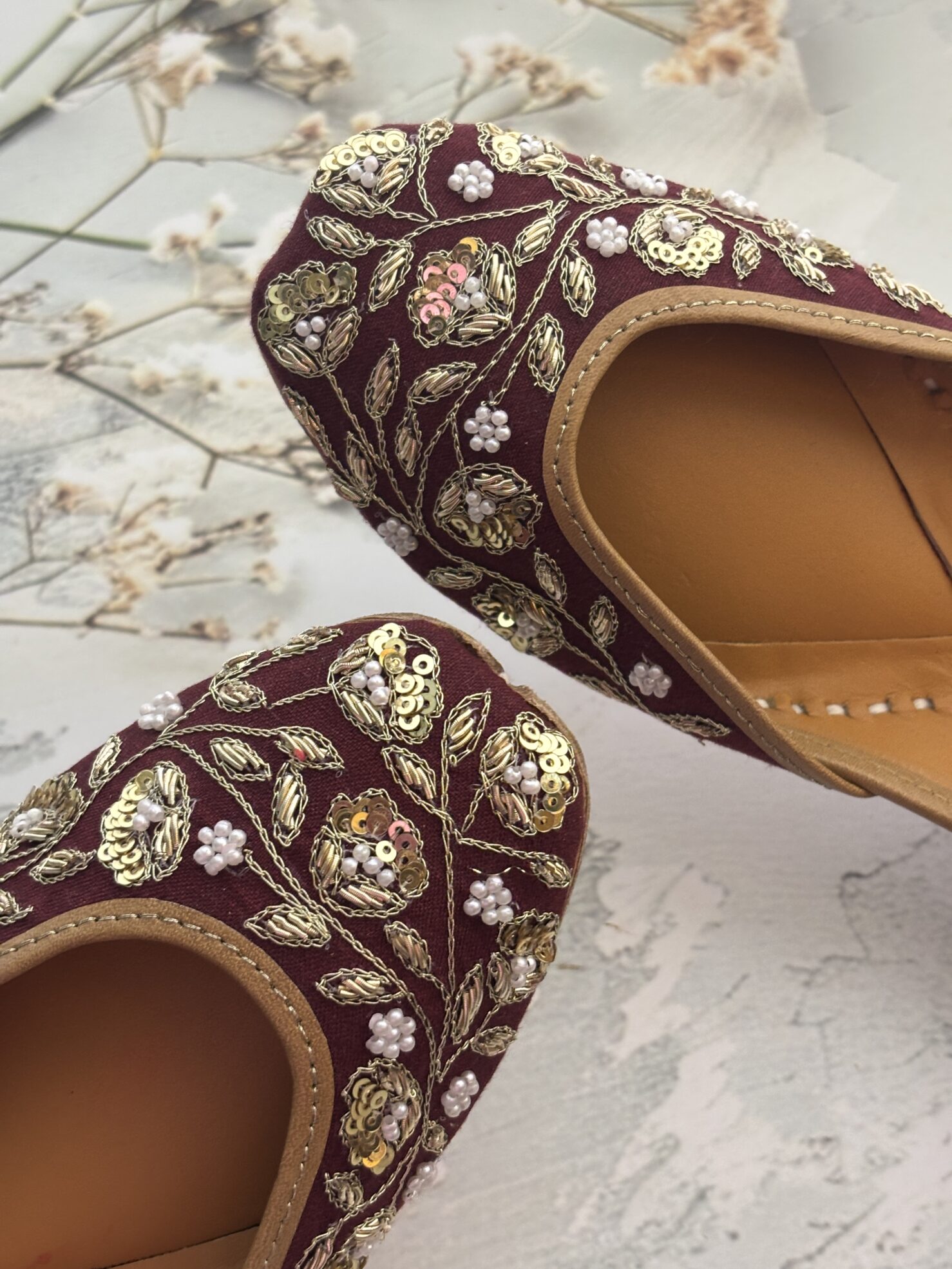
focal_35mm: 52
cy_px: 634
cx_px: 476
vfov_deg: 36.8
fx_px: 1907
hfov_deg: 28.0
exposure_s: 1/50
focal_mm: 5.96
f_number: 1.6
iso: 125
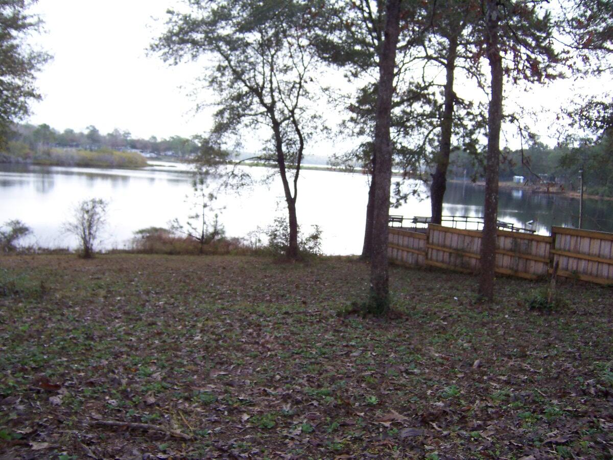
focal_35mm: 33
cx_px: 306
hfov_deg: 55.4
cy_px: 230
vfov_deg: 42.9
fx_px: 584
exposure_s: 1/125
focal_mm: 5.5
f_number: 3.4
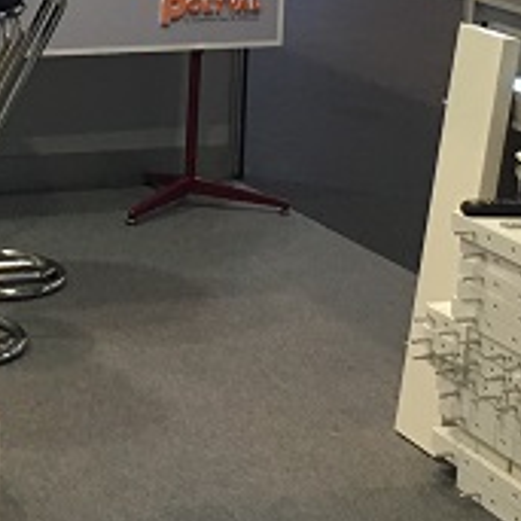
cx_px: 34
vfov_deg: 14.1
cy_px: -101
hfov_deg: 14.4
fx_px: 2043
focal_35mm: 120
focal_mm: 4.15
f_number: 2.2
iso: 125
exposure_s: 1/33
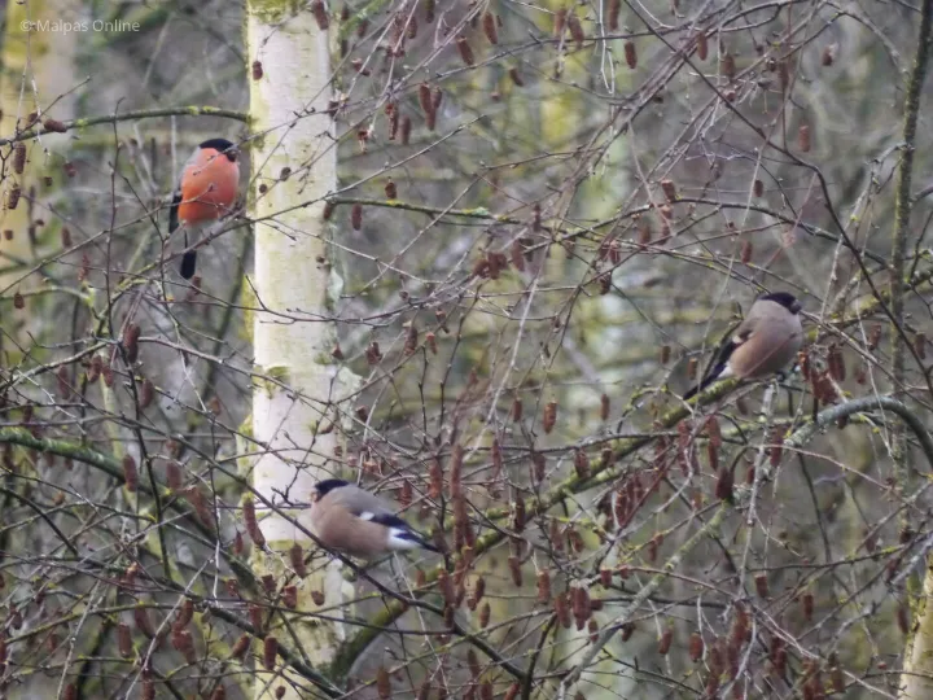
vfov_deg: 3.7
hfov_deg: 5.0
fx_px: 10781
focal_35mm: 400
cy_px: 350
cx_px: 466
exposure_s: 1/160
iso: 800
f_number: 5.6
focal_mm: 200
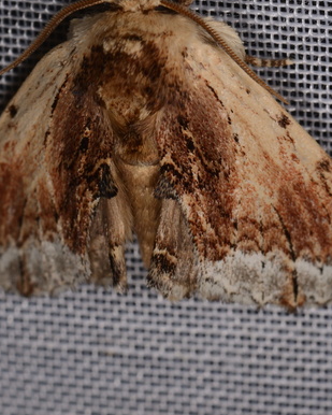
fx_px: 3008
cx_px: 99
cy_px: 180
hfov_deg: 6.3
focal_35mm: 245
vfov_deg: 7.9
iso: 100
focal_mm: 85
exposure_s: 1/60
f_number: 22
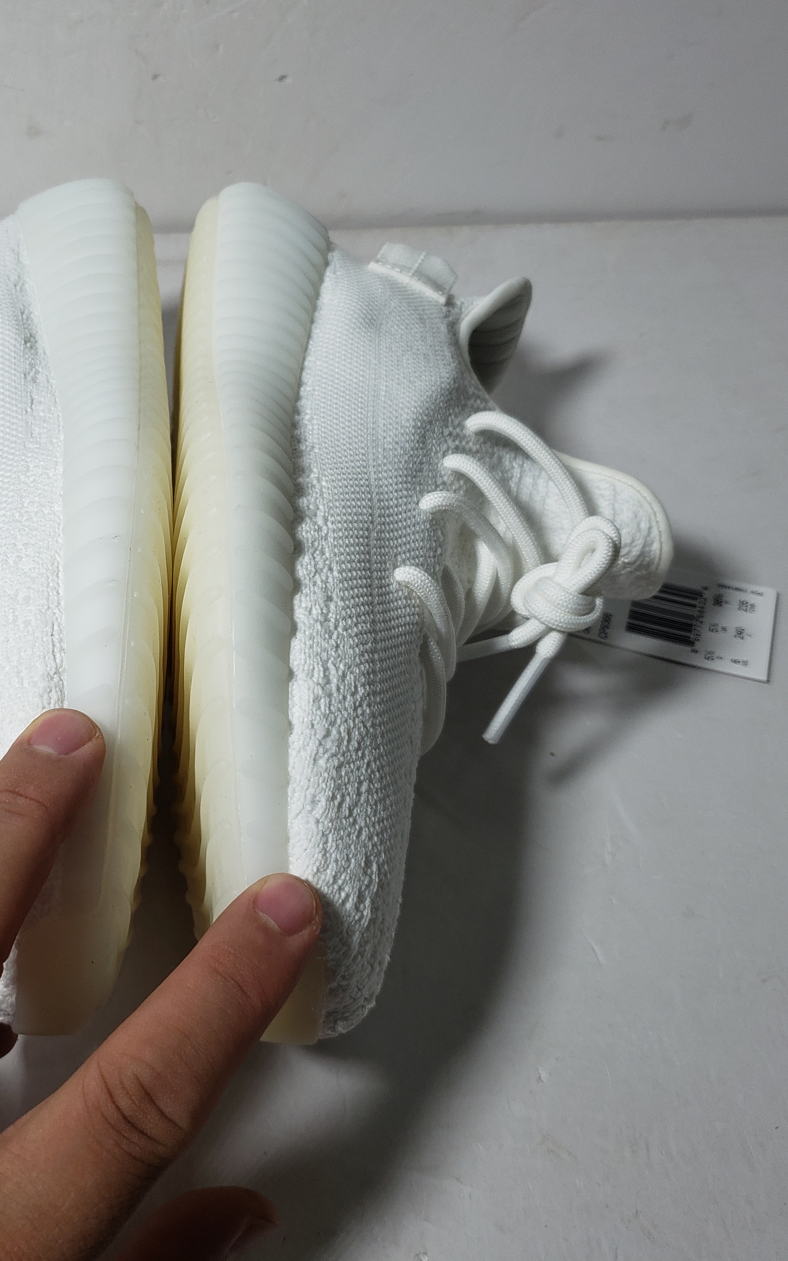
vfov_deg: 52.7
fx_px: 1271
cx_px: 141
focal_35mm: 37
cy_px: 632
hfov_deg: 33.3
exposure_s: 1/612
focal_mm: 4.3
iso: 50
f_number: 1.5
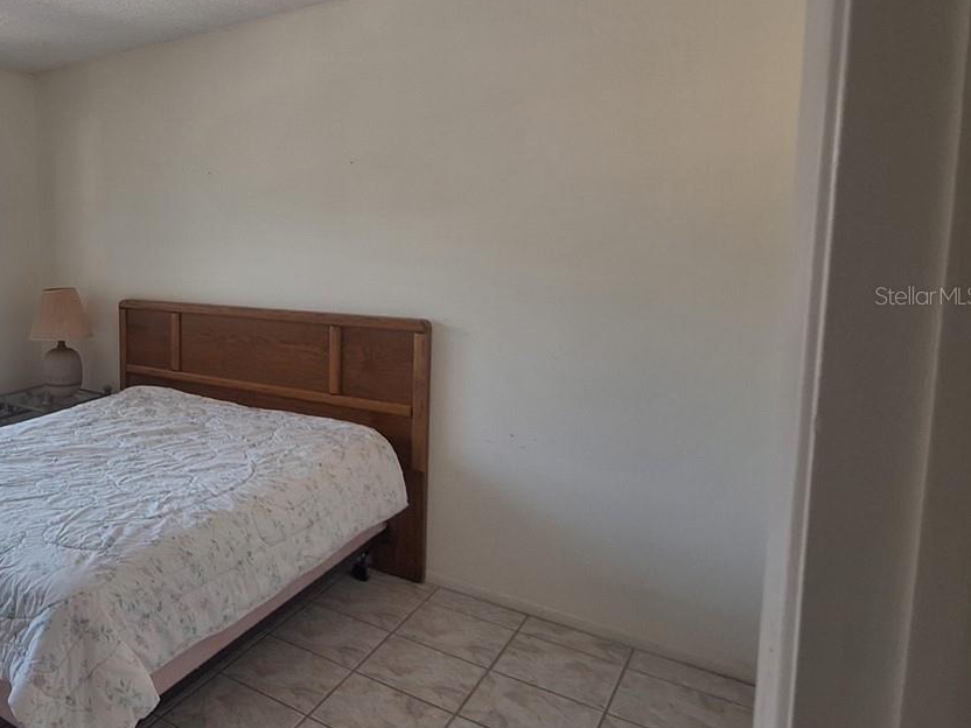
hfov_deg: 56.9
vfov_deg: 54.5
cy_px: 295
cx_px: 51
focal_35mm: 25
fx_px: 701
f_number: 2.2
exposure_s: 1/40
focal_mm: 1.74
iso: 64
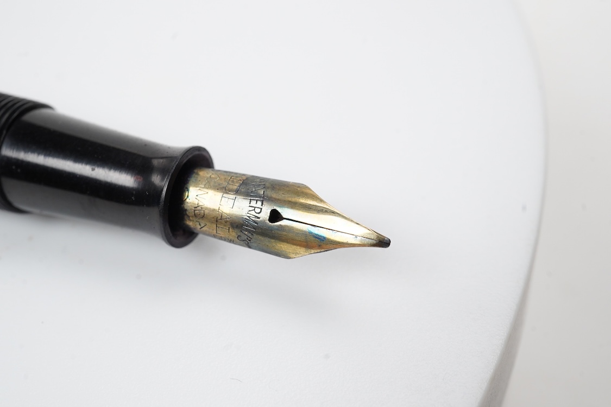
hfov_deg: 43.6
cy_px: 204
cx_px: 306
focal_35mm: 45
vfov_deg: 29.9
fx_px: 764
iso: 640
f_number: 22
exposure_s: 1/100
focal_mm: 30
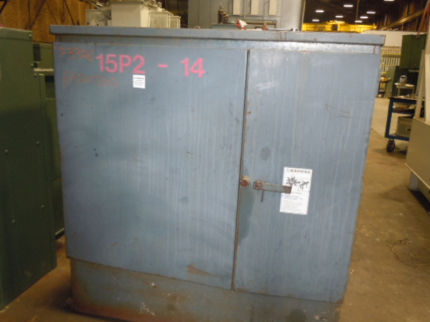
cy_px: 161
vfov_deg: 49.7
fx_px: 348
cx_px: 215
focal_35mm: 28
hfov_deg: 63.4
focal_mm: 5
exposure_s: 1/10
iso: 400
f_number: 3.7
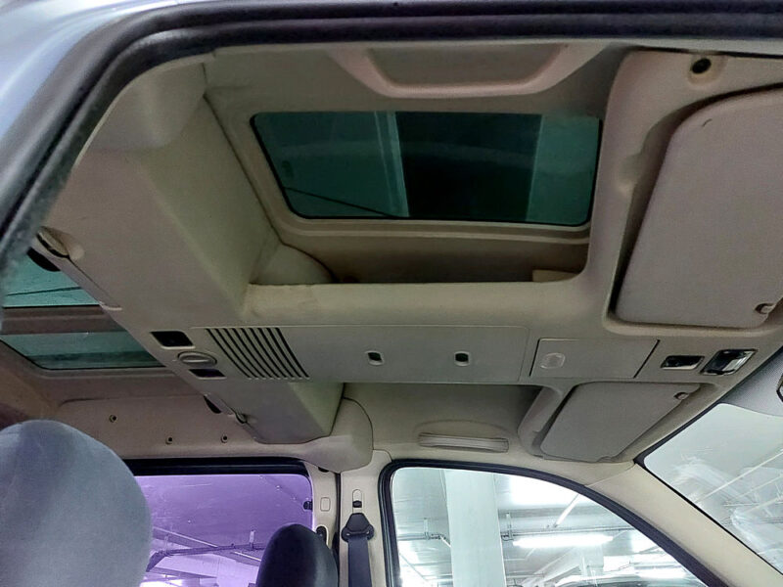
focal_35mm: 25
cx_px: 392
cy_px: 294
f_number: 1.8
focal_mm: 5.23
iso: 1250
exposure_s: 1/25
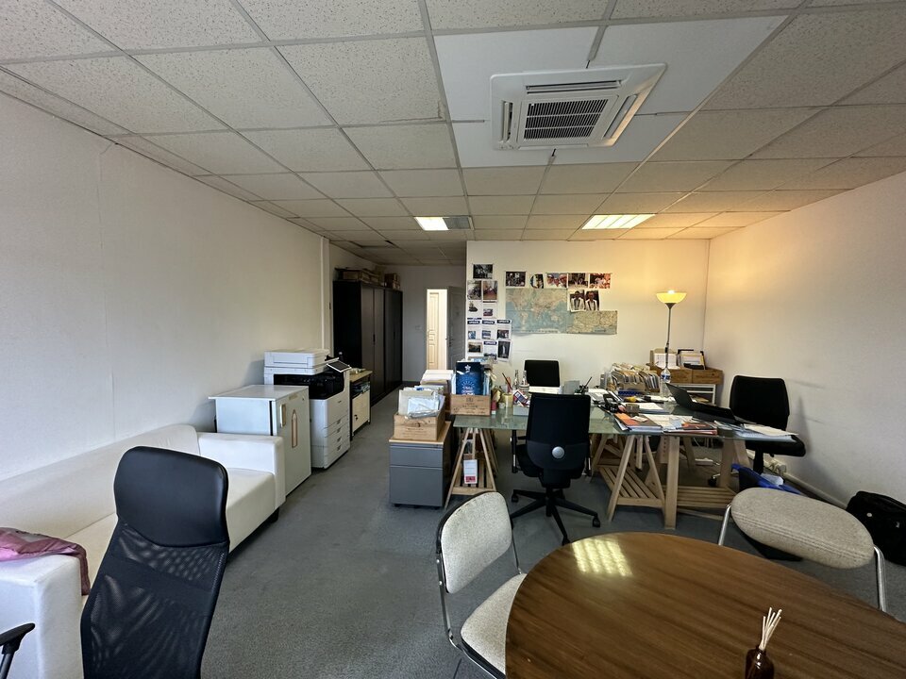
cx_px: 453
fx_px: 366
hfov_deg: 102.1
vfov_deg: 85.7
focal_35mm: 14
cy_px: 340
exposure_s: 1/100
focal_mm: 2.22
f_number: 2.2
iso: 250
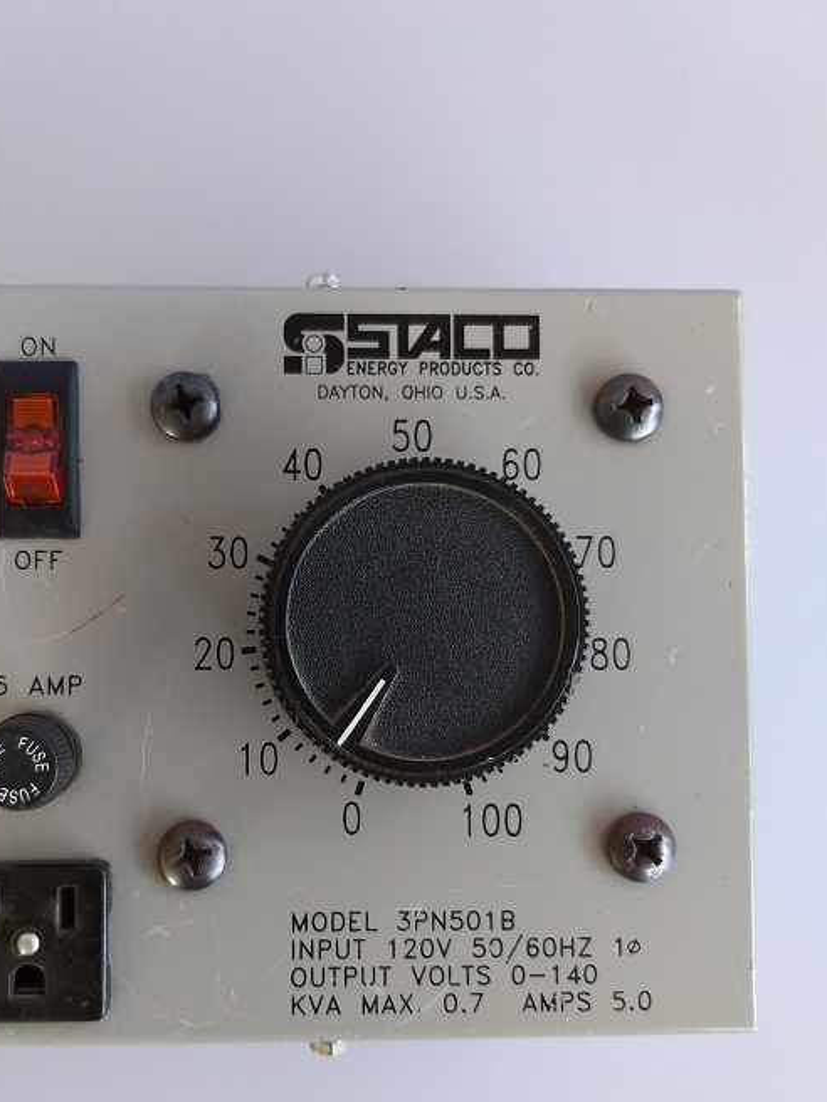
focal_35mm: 35
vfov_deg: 52.4
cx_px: 326
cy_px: 633
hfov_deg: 40.5
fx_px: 1115
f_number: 1.7
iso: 80
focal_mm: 3.93
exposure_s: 1/60
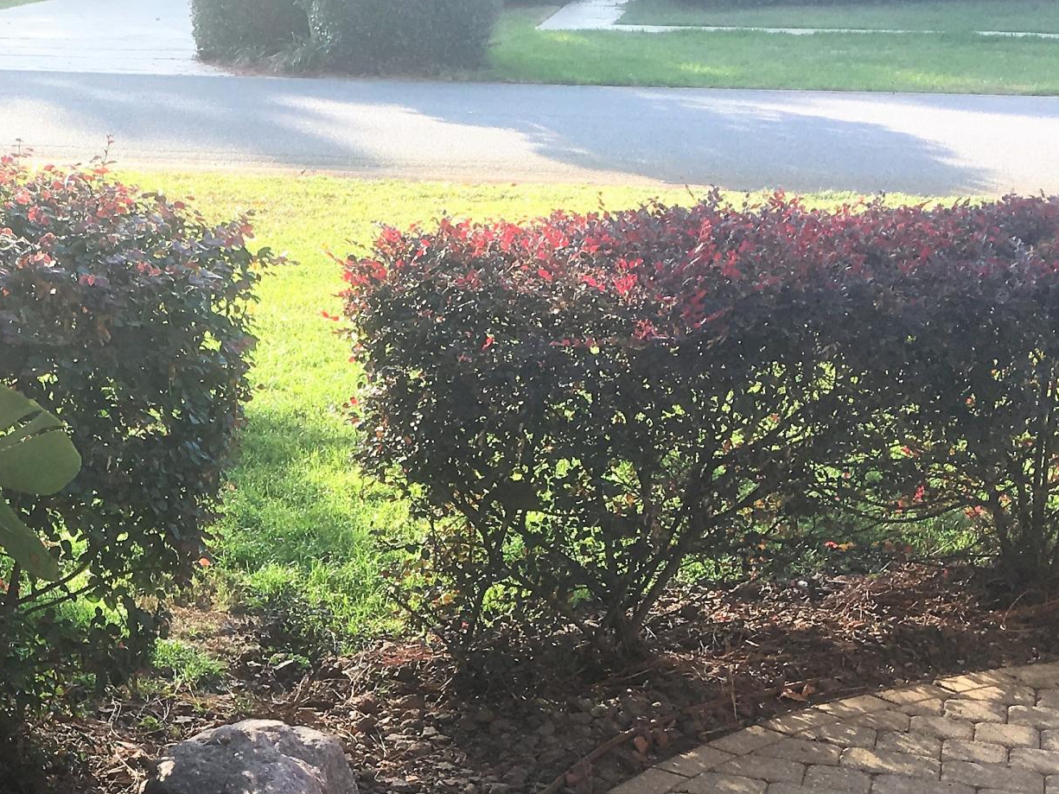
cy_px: 726
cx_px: 110
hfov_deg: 26.5
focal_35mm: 71
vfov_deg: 20.3
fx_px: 2172
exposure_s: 1/219
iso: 25
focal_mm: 4.15
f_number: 2.2
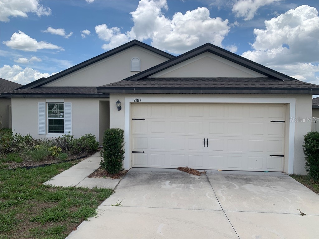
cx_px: 160
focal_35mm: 26
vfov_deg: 53.1
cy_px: 120
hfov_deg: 67.3
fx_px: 240
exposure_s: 1/2075
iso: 25
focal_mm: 4.25
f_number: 1.8
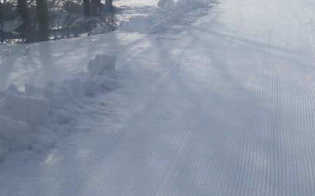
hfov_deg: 22.3
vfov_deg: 14.0
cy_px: 35
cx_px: 143
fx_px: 798
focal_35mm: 93
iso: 80
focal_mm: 6.3
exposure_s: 1/500
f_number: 8.4
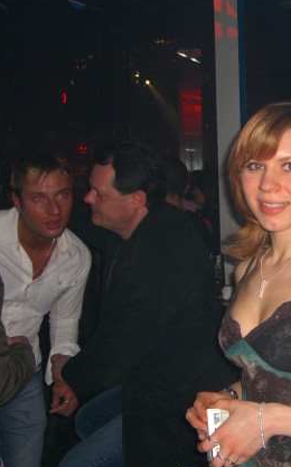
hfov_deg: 21.7
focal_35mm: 58
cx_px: 279
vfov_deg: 35.1
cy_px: 249
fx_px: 737
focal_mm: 7.9
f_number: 2.8
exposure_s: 1/60
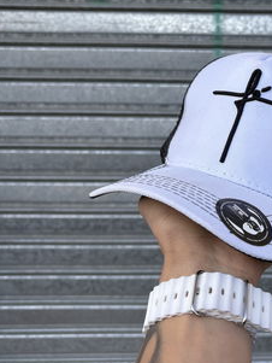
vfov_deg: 41.1
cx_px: 237
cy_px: 151
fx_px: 482
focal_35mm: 46
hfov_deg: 30.4
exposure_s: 1/500
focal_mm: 5.96
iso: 50
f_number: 1.6
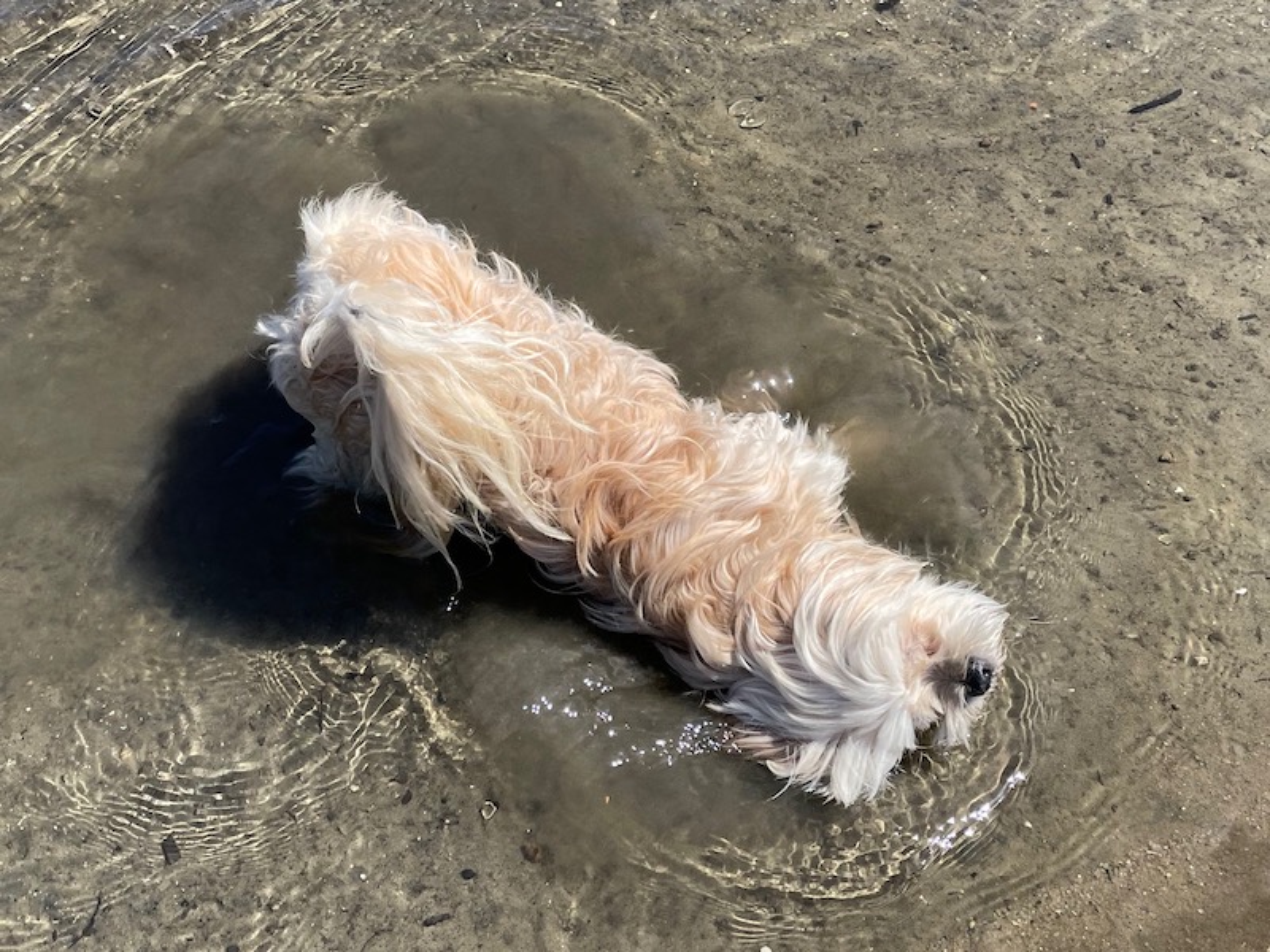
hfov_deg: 67.3
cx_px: 635
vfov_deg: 53.1
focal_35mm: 26
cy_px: 476
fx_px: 954
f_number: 1.6
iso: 32
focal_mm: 4.2
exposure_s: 1/2174
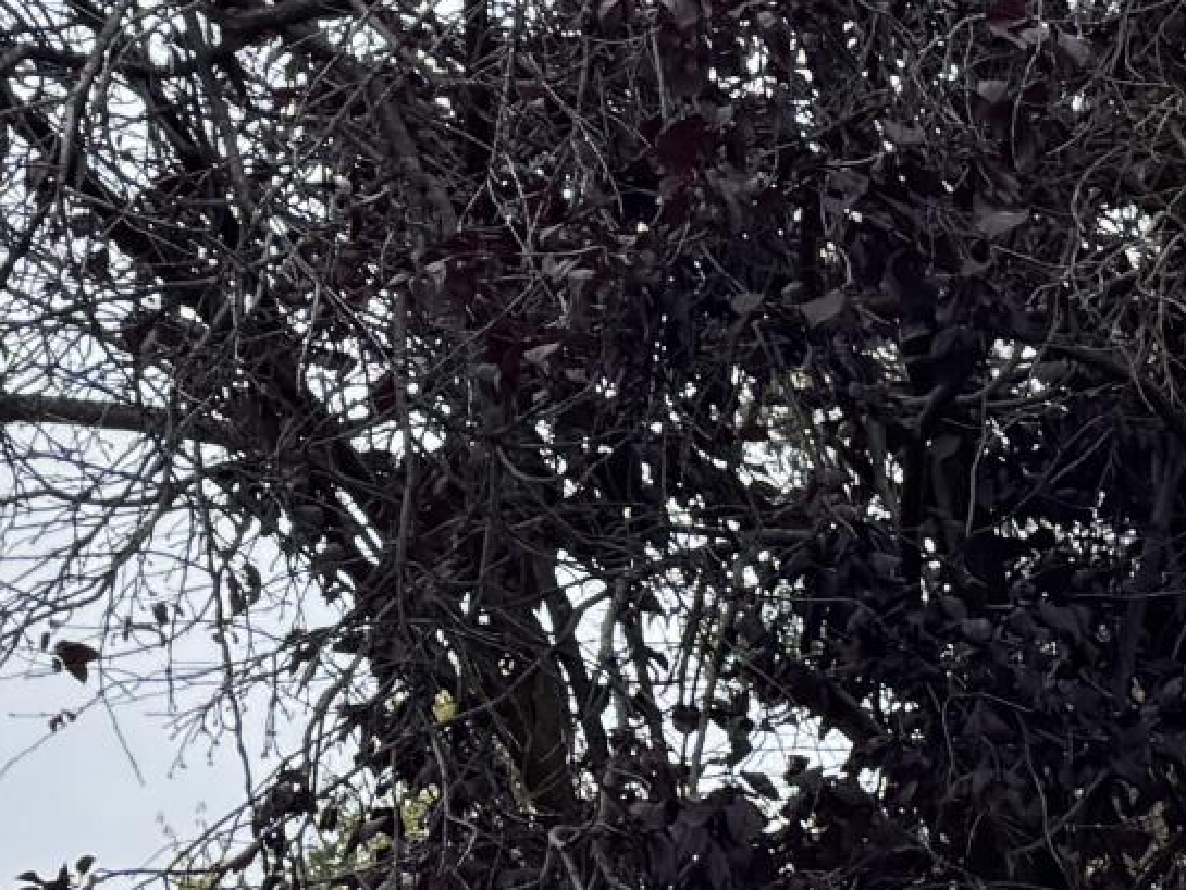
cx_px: 2983
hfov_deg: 11.7
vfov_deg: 10.6
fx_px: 4524
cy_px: 1593
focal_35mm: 132
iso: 80
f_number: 1.78
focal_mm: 6.76
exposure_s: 1/1395
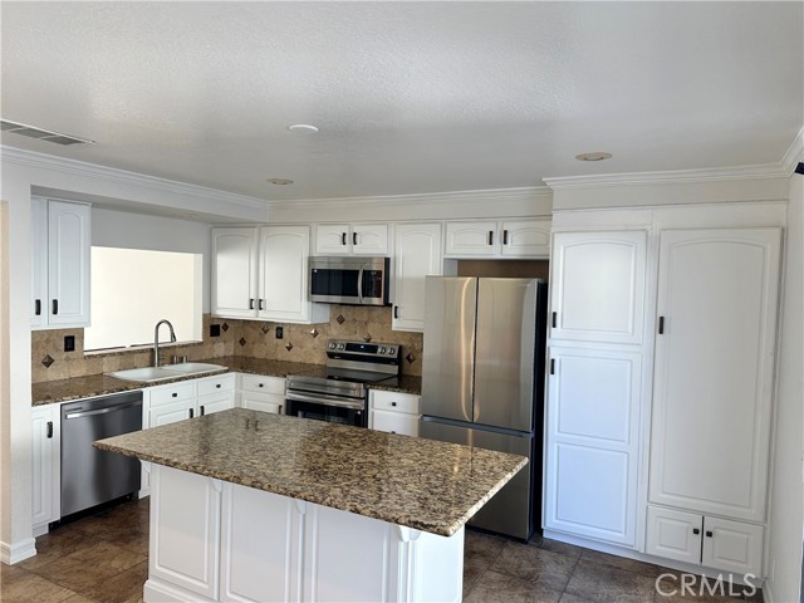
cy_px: 302
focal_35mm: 24
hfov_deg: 71.6
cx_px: 402
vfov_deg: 56.8
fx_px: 557
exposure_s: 1/120
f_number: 1.78
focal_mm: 6.86
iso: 100
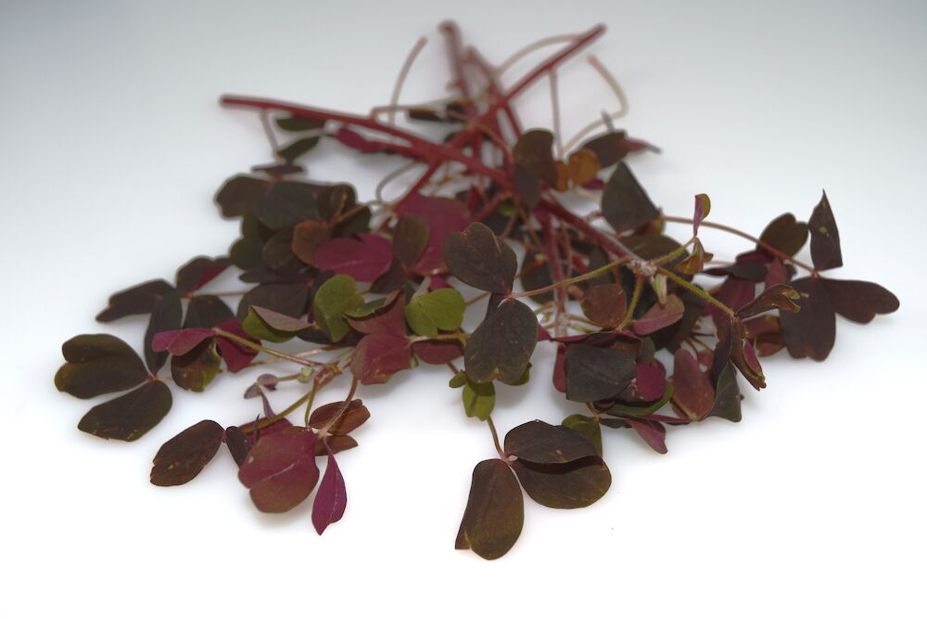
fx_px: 1004
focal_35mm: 39
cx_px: 464
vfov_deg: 34.2
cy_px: 310
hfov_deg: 49.5
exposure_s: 1/125
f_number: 5.6
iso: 125
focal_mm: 26
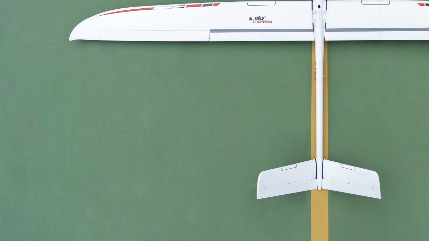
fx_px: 296
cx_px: 322
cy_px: 78
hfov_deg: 67.3
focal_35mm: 26
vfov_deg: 43.7
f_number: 8
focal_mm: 16
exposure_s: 1/60
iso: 100
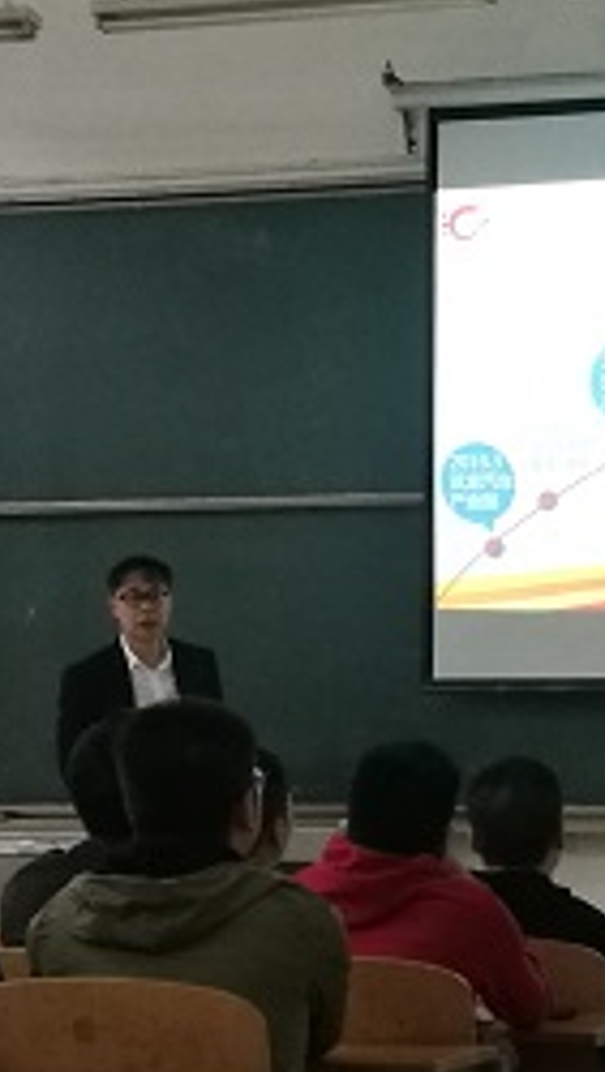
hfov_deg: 11.3
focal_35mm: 107
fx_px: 3045
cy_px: 785
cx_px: 438
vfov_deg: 19.9
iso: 320
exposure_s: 1/30
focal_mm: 4.5
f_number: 2.2
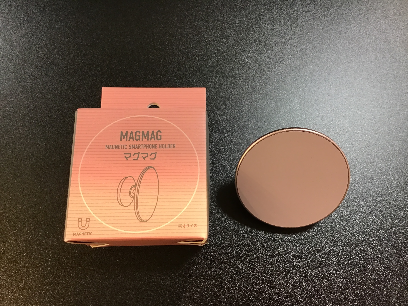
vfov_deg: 45.4
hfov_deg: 58.4
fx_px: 365
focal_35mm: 31
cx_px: 204
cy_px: 153
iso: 40
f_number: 2.4
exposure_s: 1/30
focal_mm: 3.3
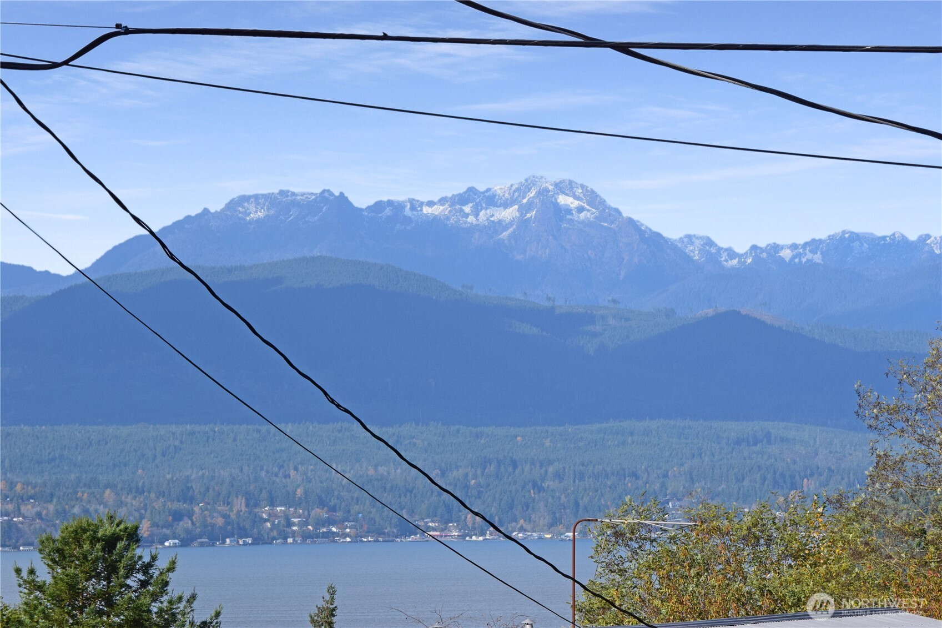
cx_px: 471
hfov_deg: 13.4
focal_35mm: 153
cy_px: 314
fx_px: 4003
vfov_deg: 9.0
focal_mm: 102
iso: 400
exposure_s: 1/500
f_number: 11
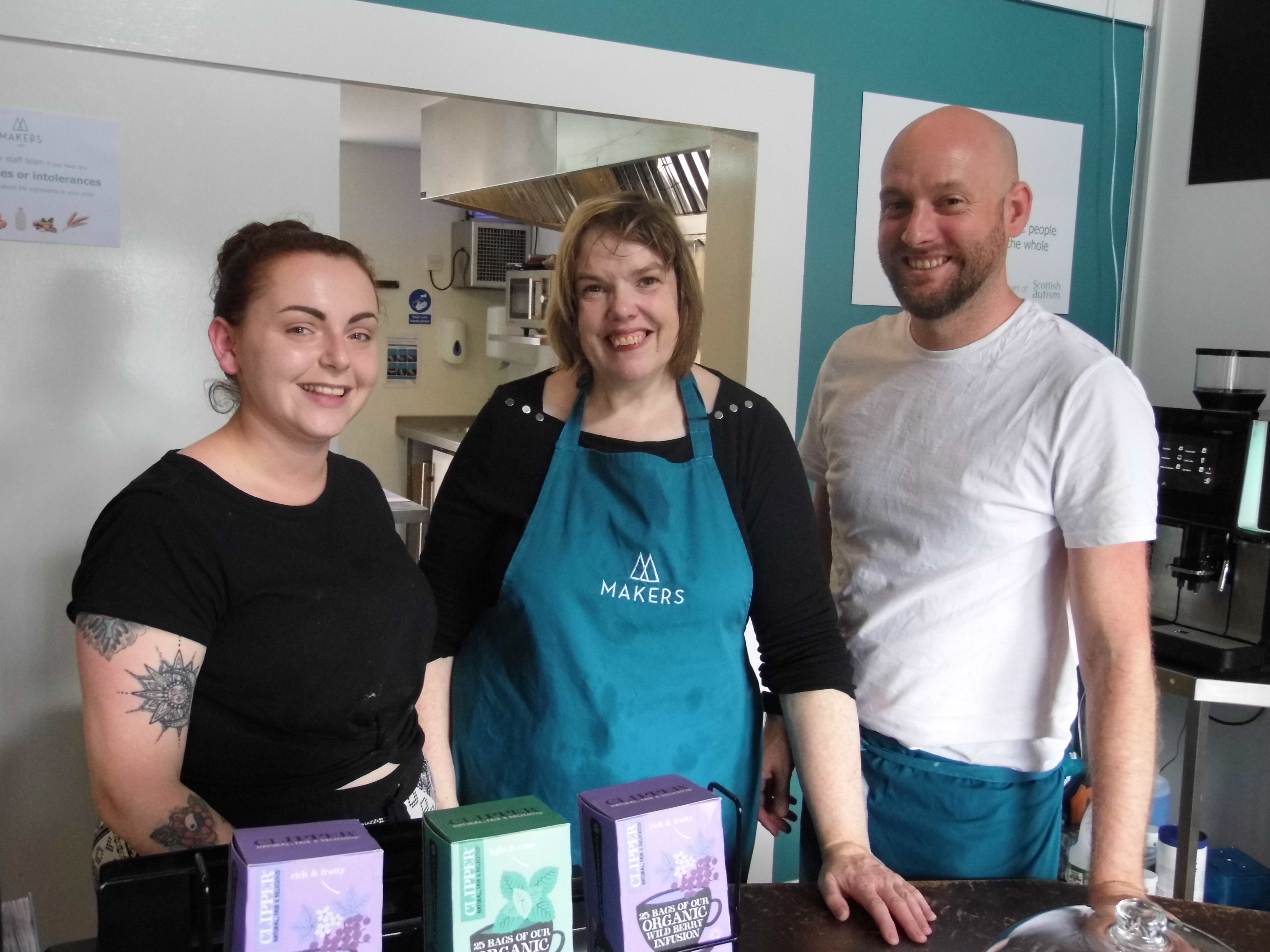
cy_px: 476
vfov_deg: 42.9
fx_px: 1211
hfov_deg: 55.4
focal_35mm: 33
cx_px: 635
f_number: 3.2
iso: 200
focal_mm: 5.8
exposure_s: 1/60
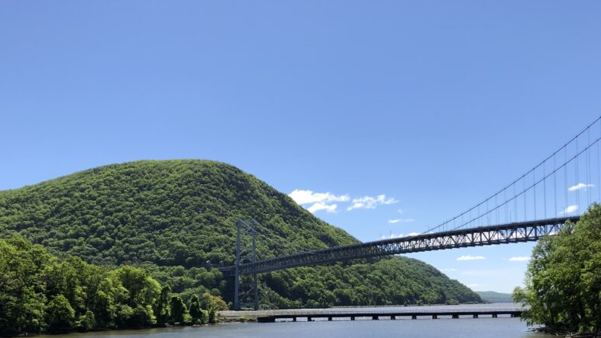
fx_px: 637
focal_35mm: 40
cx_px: 305
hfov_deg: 50.5
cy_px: 285
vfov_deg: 28.8
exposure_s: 1/1845
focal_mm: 3.99
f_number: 1.8
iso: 20
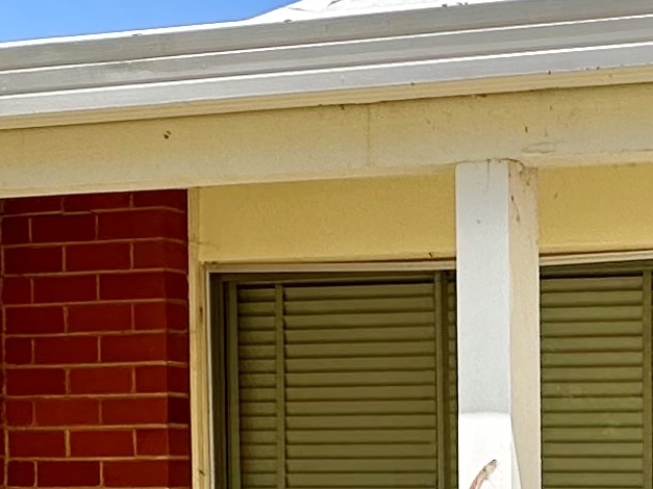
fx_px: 1697
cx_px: 1021
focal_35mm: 90
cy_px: 511
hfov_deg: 18.8
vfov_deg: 16.0
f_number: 2.2
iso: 50
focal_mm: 2.22
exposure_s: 1/744
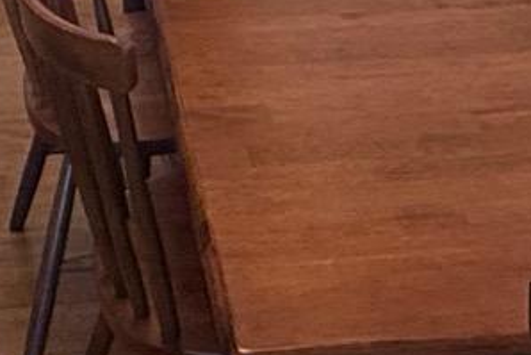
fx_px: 1476
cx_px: 143
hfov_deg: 20.3
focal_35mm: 100
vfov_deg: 12.3
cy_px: -334
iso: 200
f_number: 2.2
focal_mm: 2.22
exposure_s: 1/60
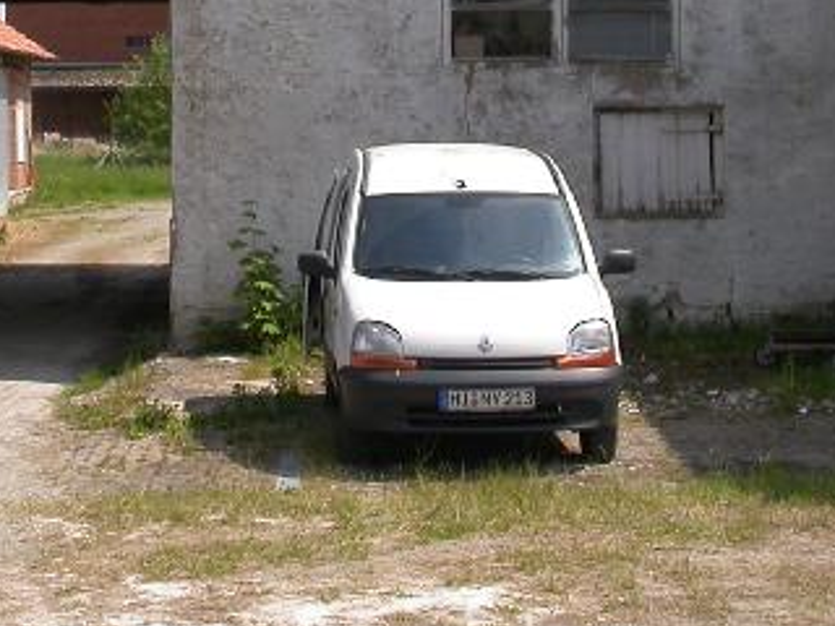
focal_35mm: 95
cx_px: 311
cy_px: 63
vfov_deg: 15.4
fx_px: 2292
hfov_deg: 20.6
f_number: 5.3
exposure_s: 1/705
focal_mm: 7.85
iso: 100
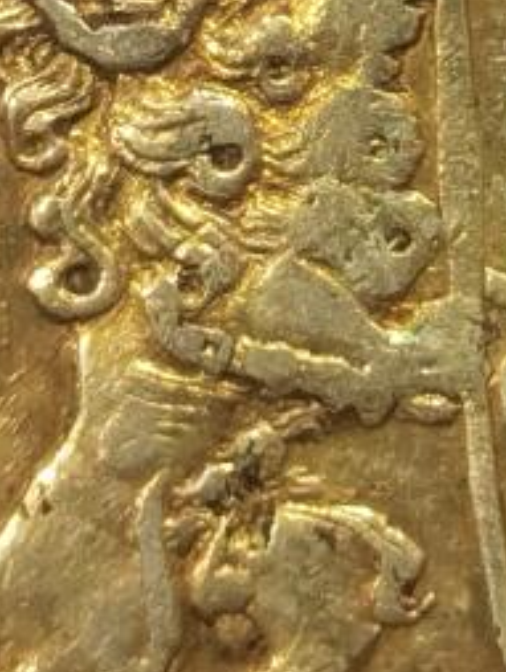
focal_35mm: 382
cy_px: -399
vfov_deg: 5.1
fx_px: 7433
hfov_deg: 3.9
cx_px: 805
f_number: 16
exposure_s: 1/100
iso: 125
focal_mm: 5.56
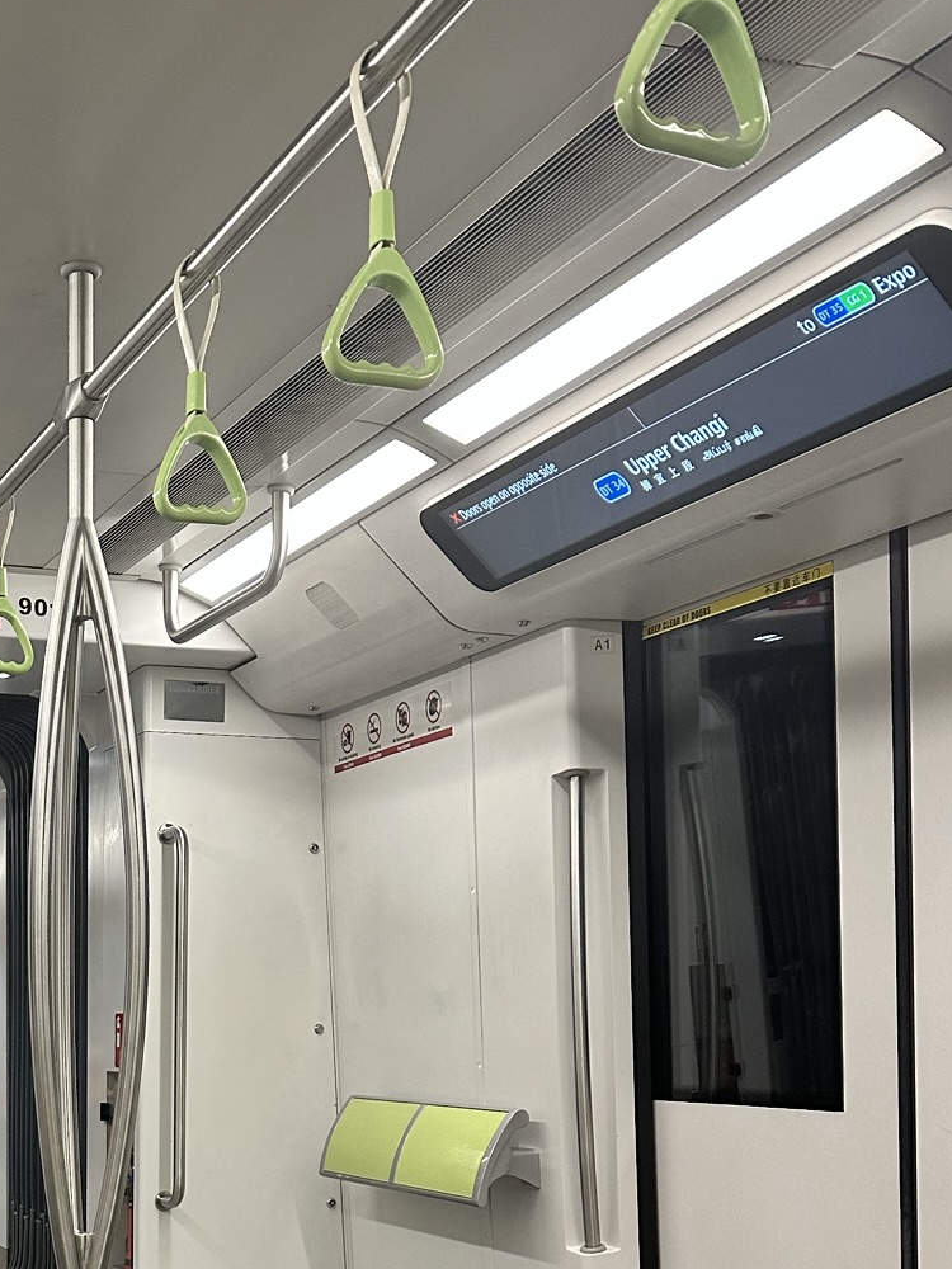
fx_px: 1760
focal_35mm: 48
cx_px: 60
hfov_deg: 28.8
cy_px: 1199
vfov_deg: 36.5
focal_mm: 6.86
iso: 200
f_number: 1.78
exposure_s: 1/121
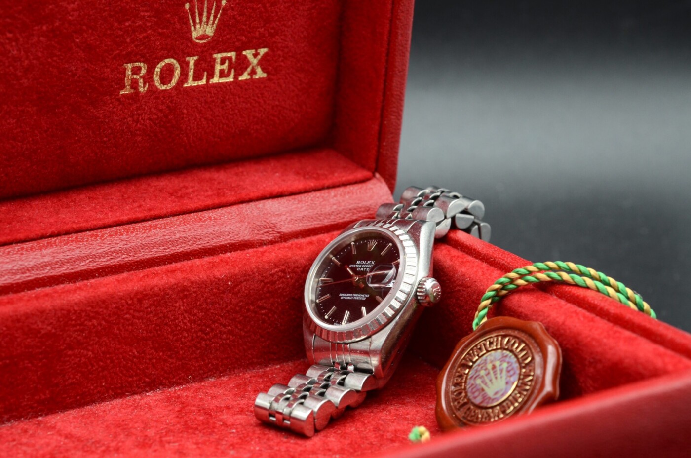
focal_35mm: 90
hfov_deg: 22.7
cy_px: 229
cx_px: 346
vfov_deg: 15.1
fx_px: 1724
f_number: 8
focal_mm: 60
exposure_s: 1/40
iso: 500
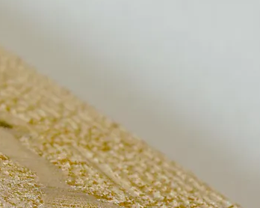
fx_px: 2469
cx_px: -4
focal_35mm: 321
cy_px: 167
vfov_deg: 4.8
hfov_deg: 6.0
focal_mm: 62
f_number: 6.3
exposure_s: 1/160
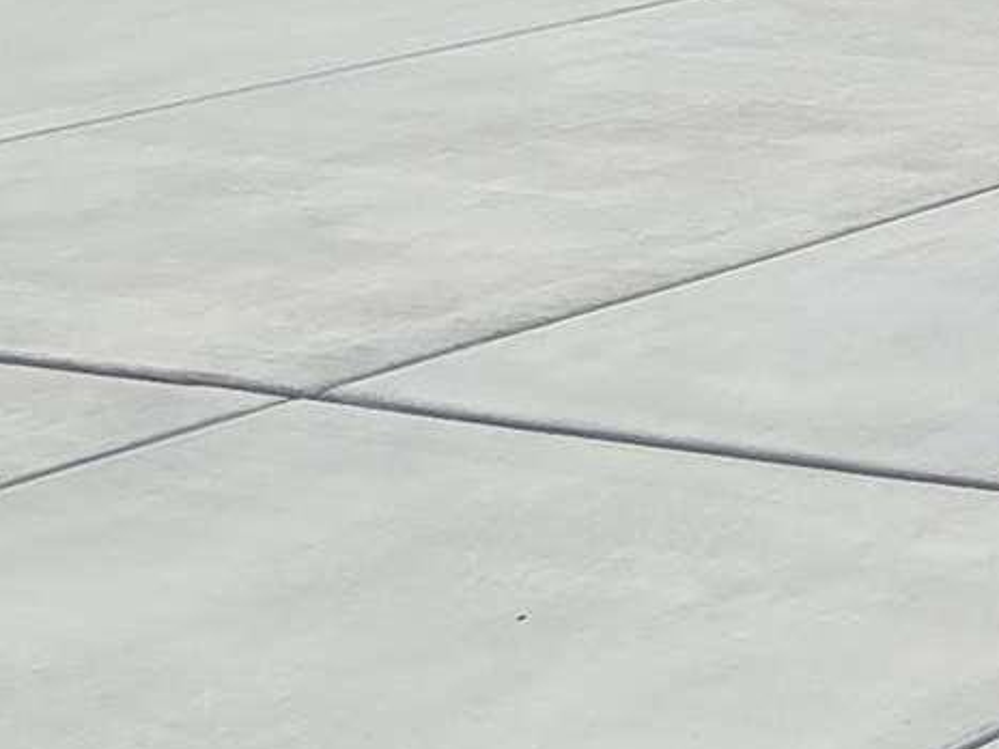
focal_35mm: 86
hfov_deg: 10.3
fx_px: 2482
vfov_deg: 15.3
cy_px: -495
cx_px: 3270
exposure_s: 1/2790
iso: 50
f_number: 2.2
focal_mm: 2.2
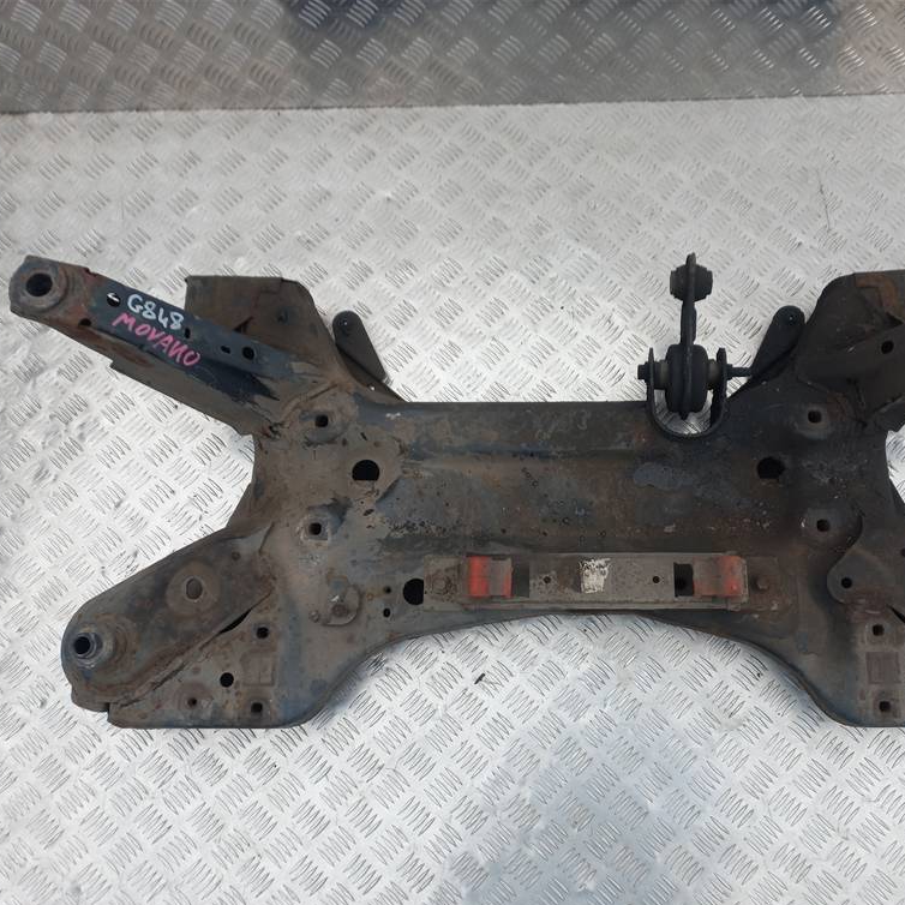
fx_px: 887
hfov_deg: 53.5
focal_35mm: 30
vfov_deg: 54.0
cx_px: 558
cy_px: 460
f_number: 1.8
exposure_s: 1/50
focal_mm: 4.6
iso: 32
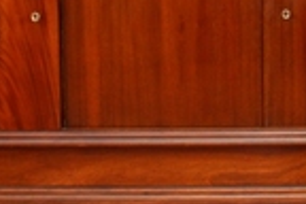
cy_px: -52
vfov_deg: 12.9
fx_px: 875
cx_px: 253
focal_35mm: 103
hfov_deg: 19.6
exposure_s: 1/60
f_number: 5
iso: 400
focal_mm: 22
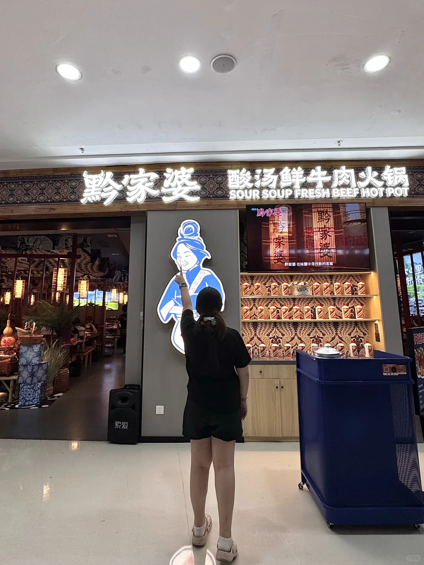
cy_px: 282
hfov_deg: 85.7
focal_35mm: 14
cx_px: 212
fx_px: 229
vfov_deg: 102.0
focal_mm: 2.22
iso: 40
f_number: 2.2
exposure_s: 1/100
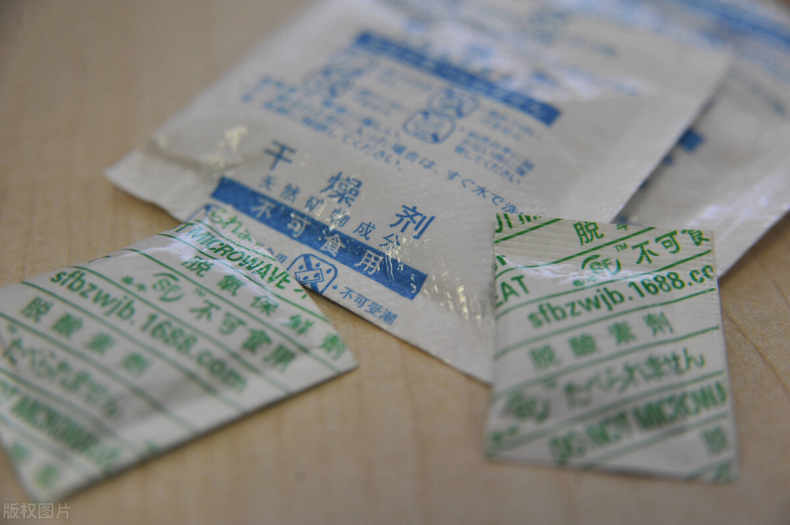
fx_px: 1359
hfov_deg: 32.4
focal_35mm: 62
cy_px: 262
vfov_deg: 21.9
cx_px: 395
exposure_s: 1/125
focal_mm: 62
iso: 800
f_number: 3.8
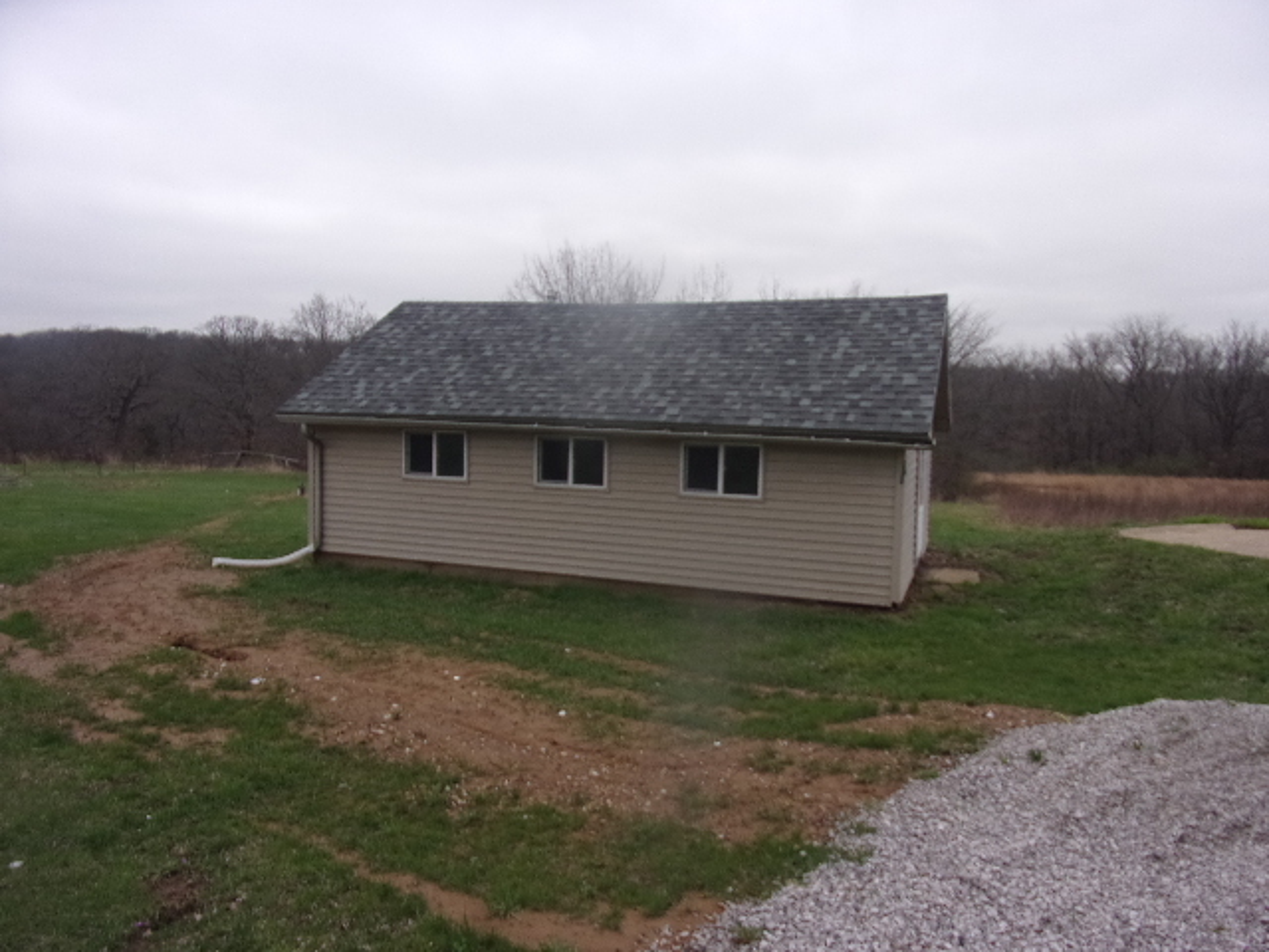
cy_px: 476
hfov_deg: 71.6
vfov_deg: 56.8
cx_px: 634
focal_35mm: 24
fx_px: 880
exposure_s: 1/680
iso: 80
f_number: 3.3
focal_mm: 4.3
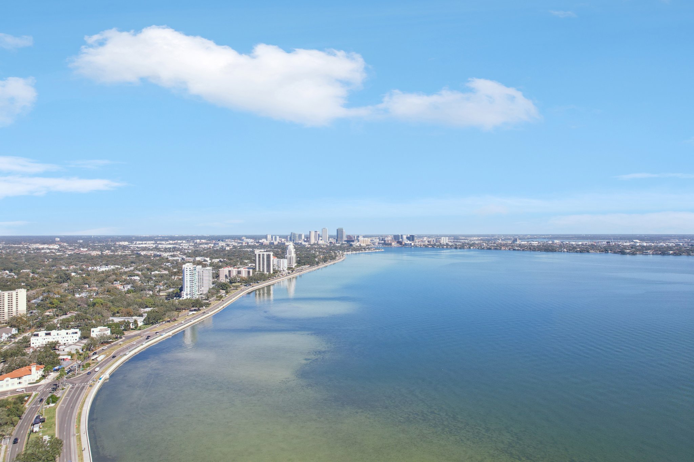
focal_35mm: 22
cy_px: 231
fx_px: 424
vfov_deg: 57.2
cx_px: 347
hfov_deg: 78.6
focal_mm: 8.38
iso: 110
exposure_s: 1/2000
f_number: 2.8
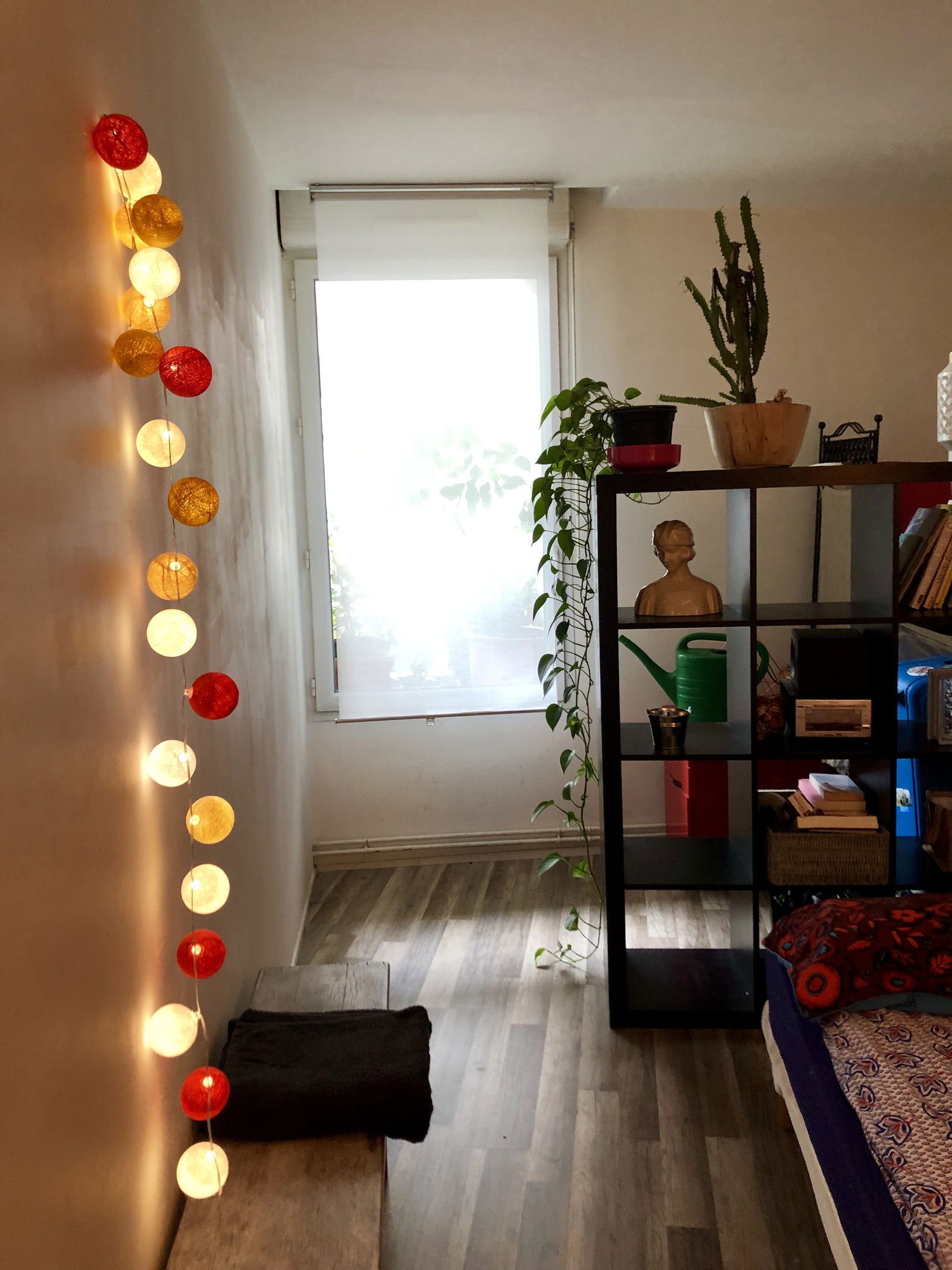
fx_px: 1027
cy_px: 635
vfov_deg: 63.4
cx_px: 476
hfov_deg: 49.7
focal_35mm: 28
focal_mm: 3.99
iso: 40
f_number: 1.8
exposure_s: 1/15
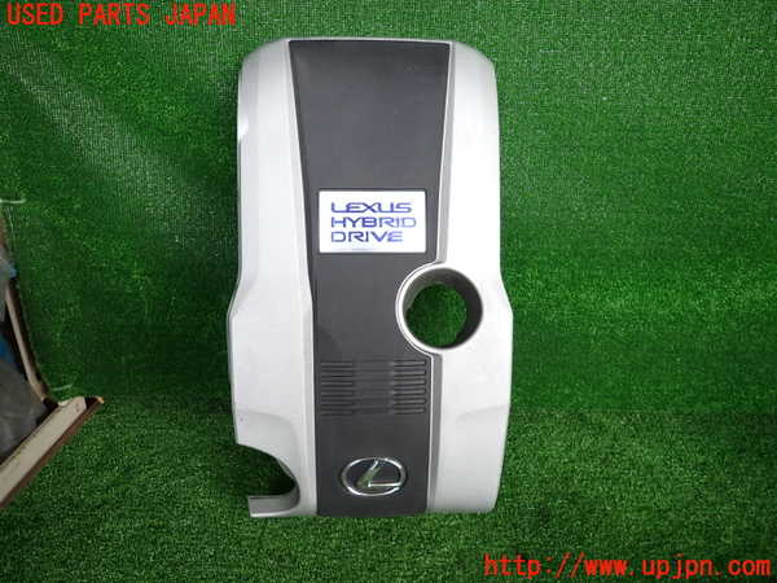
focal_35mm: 25
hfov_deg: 69.4
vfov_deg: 54.9
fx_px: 561
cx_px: 388
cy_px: 292
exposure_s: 1/125
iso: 200
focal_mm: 4.5
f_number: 2
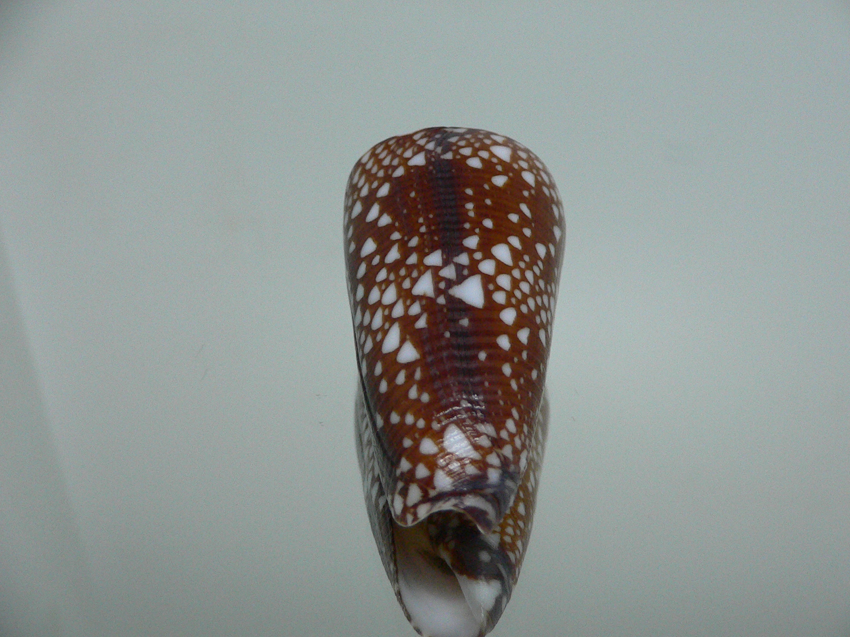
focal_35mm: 37
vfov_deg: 38.7
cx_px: 439
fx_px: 908
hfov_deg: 50.1
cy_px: 318
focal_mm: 4.6
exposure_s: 1/60
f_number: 2.8
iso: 200
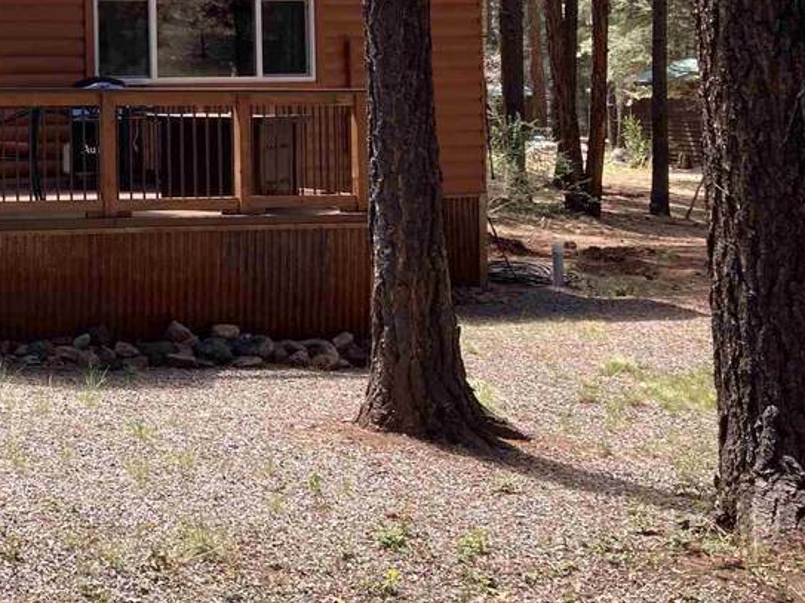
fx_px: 1535
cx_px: -43
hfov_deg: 27.3
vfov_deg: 21.7
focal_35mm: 66
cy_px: 55
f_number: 1.8
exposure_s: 1/213
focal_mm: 3.99
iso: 20
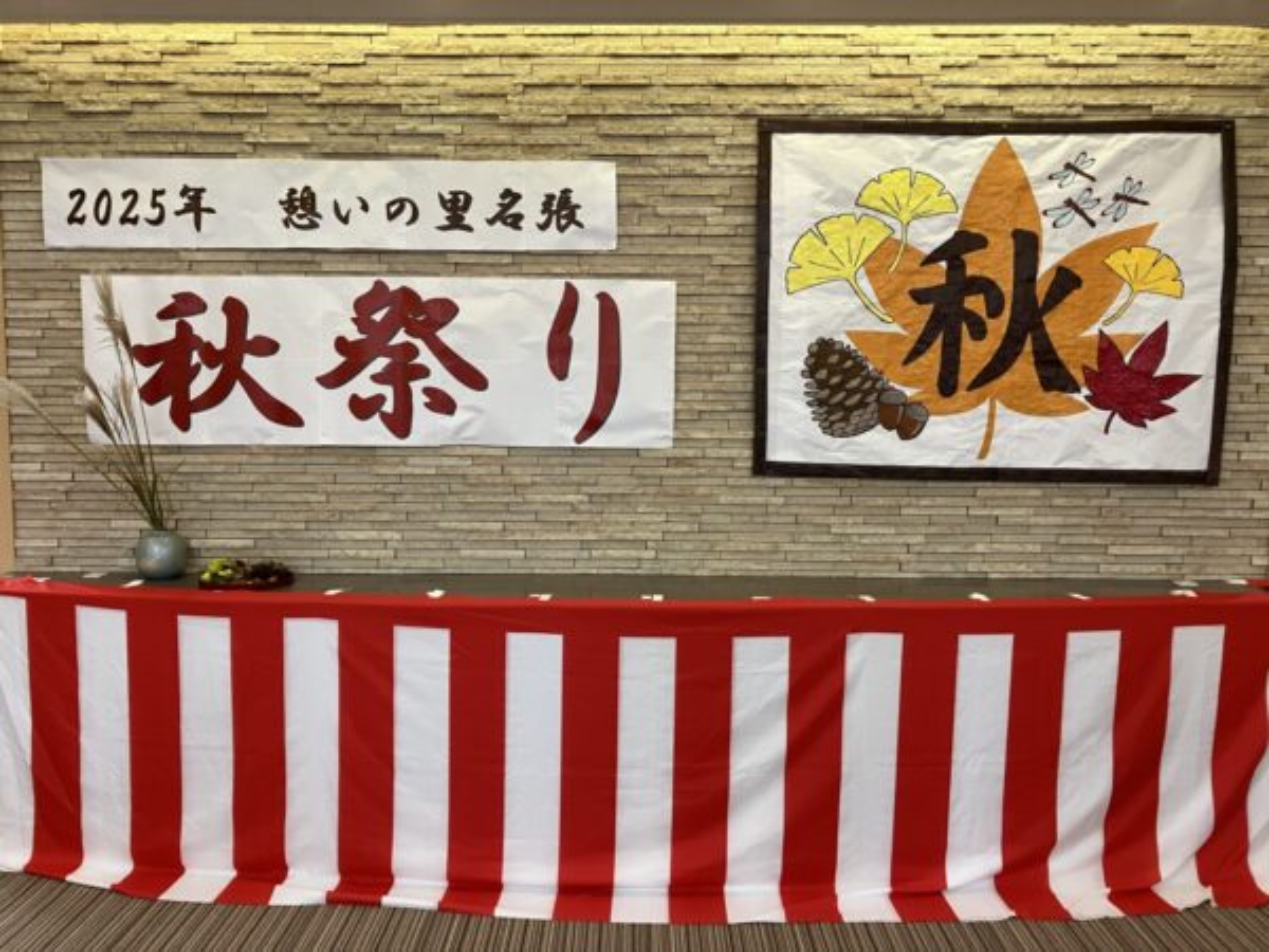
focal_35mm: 28
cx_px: 634
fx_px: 1026
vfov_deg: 49.7
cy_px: 476
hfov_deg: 63.4
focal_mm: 3.99
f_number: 1.8
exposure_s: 1/60
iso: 125
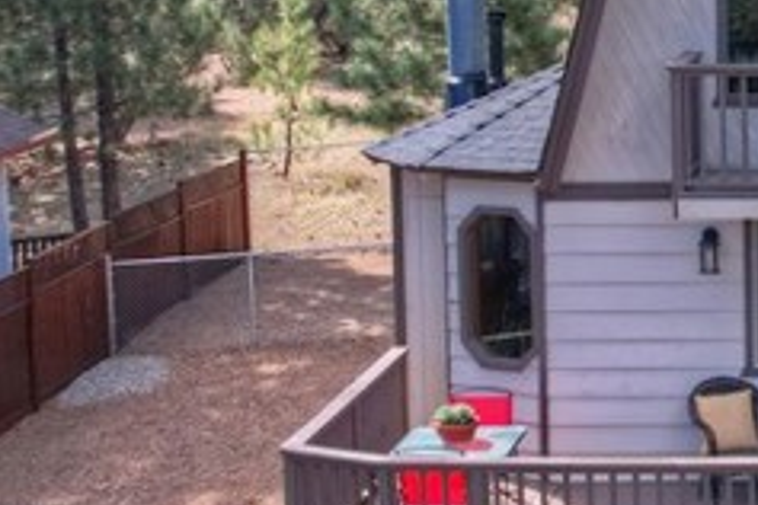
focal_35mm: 95
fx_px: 2000
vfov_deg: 14.4
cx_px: 915
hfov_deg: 20.1
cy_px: 134
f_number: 2.8
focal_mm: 8.4
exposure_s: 1/1250
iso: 100
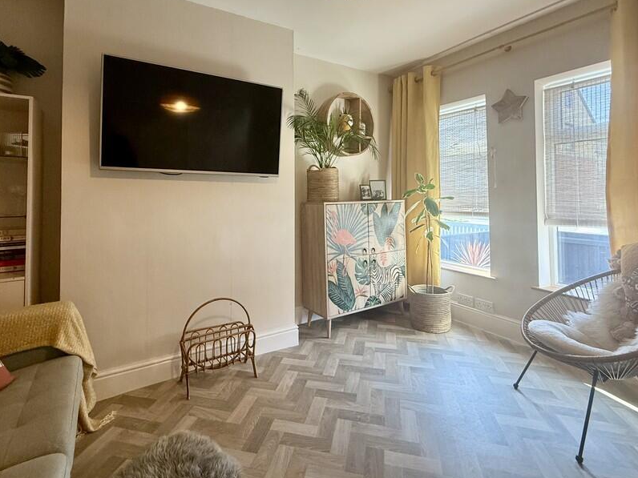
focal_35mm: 18
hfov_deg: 87.7
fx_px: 332
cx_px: 305
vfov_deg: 70.7
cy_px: 187
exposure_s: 1/100
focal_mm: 2.22
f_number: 2.2
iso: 250
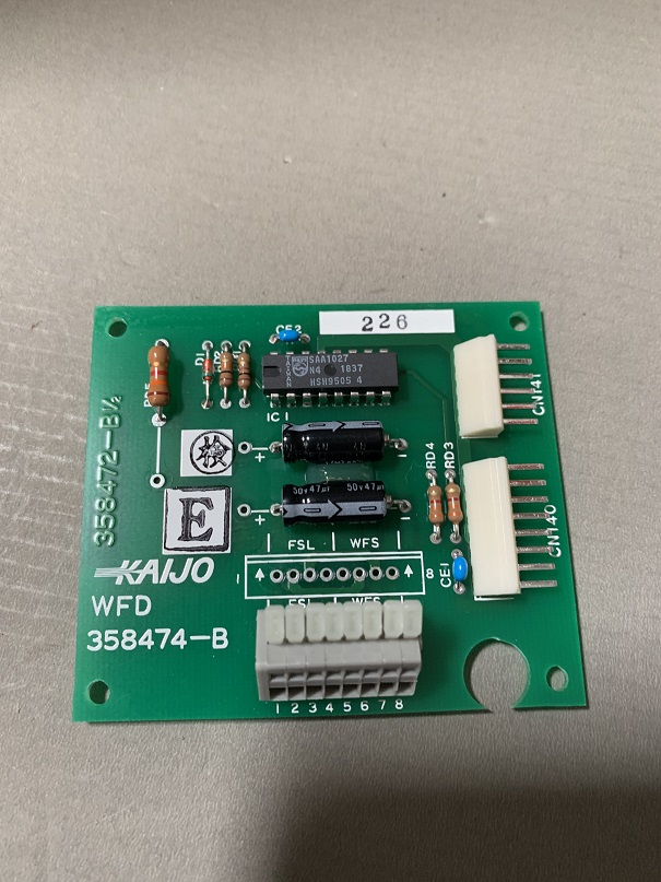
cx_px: 330
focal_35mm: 26
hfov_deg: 53.1
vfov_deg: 67.3
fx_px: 662
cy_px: 441
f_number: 1.8
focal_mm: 4.25
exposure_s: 1/60
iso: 250
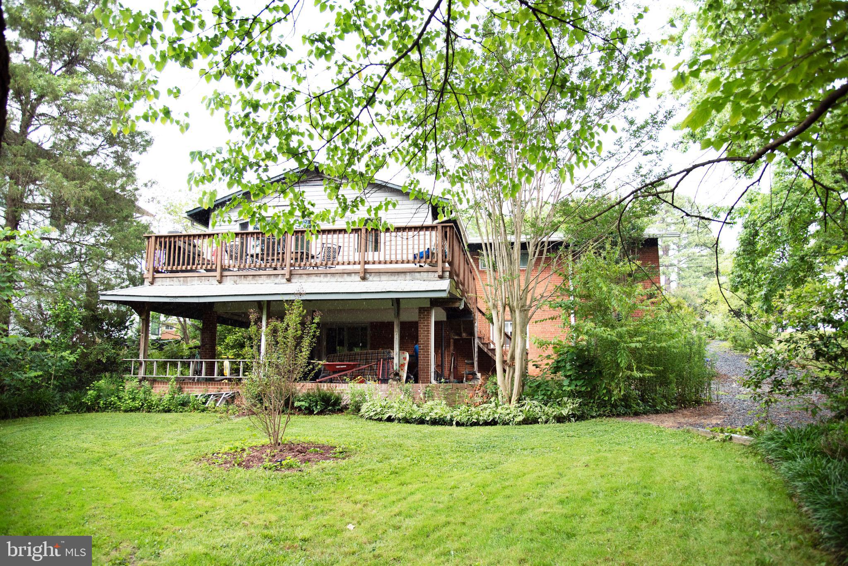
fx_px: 566
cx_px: 424
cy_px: 283
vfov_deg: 53.2
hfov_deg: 73.7
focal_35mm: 24
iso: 100
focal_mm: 24
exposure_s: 1/320
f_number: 4
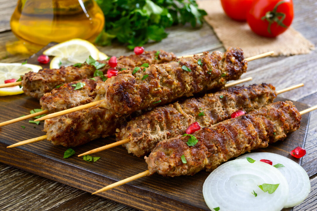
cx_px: 158
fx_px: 462
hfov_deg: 37.9
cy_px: 106
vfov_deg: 25.7
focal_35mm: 52
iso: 100
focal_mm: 35
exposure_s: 1/160
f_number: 9
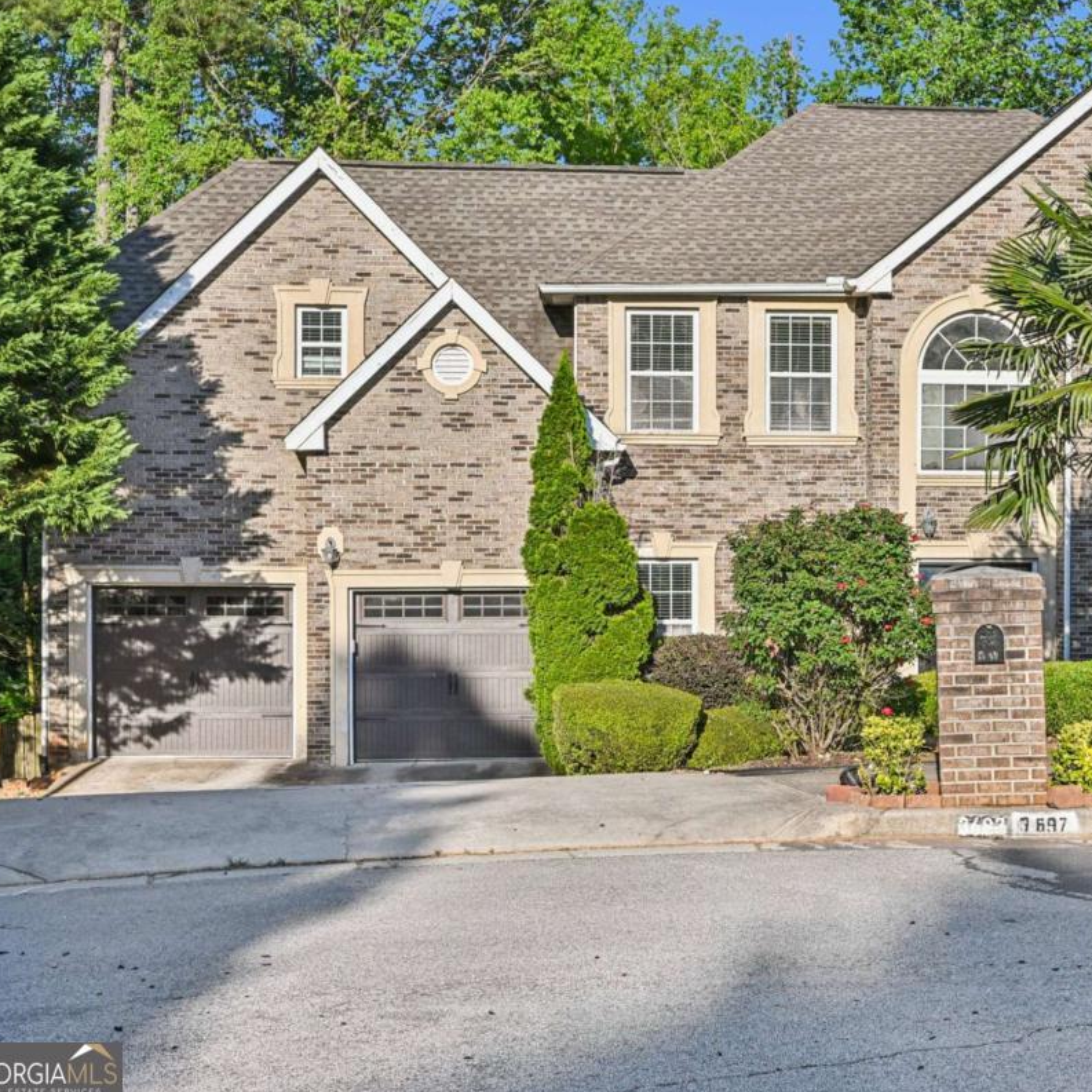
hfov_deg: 31.2
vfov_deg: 31.6
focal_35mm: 54
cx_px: 782
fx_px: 1927
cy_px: 547
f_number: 8
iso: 100
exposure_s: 1/320
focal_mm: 28.5
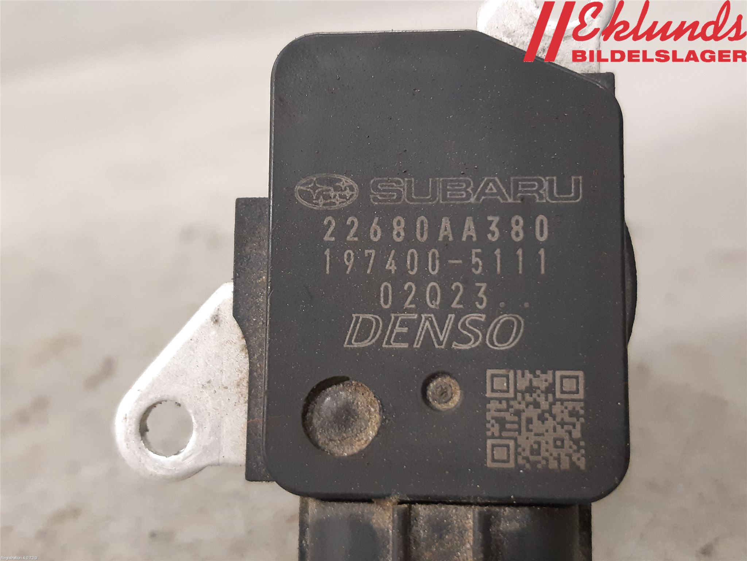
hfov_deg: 67.3
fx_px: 561
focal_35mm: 26
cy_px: 280
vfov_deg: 53.1
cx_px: 374
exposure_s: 1/33
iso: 250
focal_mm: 3.93
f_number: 1.7
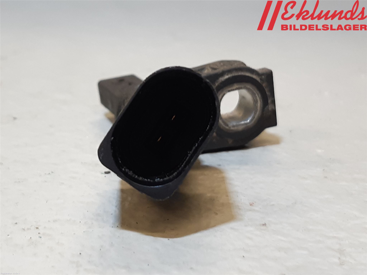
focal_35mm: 26
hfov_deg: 67.3
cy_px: 138
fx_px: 276
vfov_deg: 53.1
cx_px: 184
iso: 80
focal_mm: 3.93
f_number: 1.7
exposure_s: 1/50
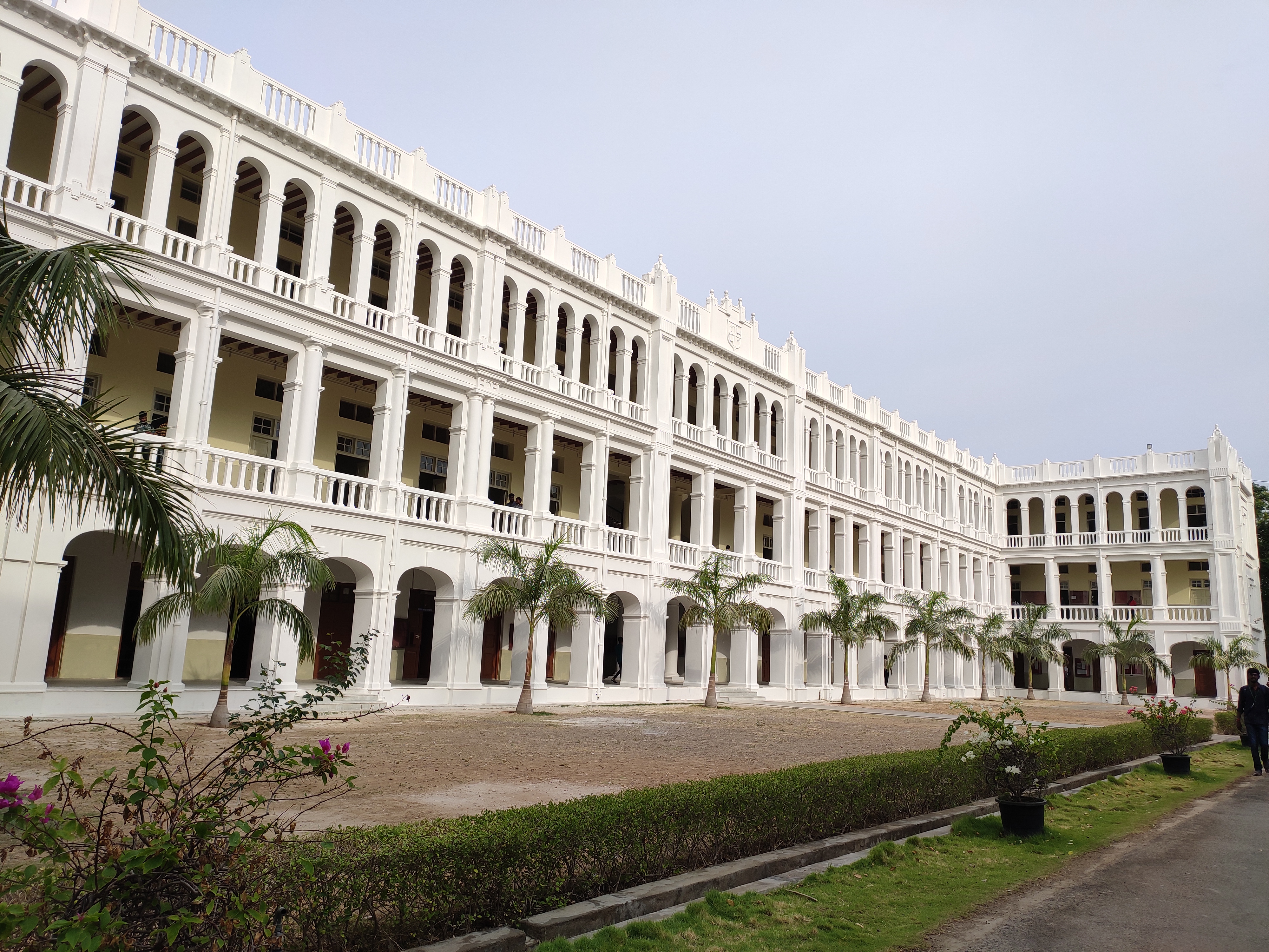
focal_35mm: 25
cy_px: 476
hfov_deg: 69.4
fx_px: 916
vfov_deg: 54.9
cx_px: 634
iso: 112
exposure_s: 1/950
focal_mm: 4.74
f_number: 1.79
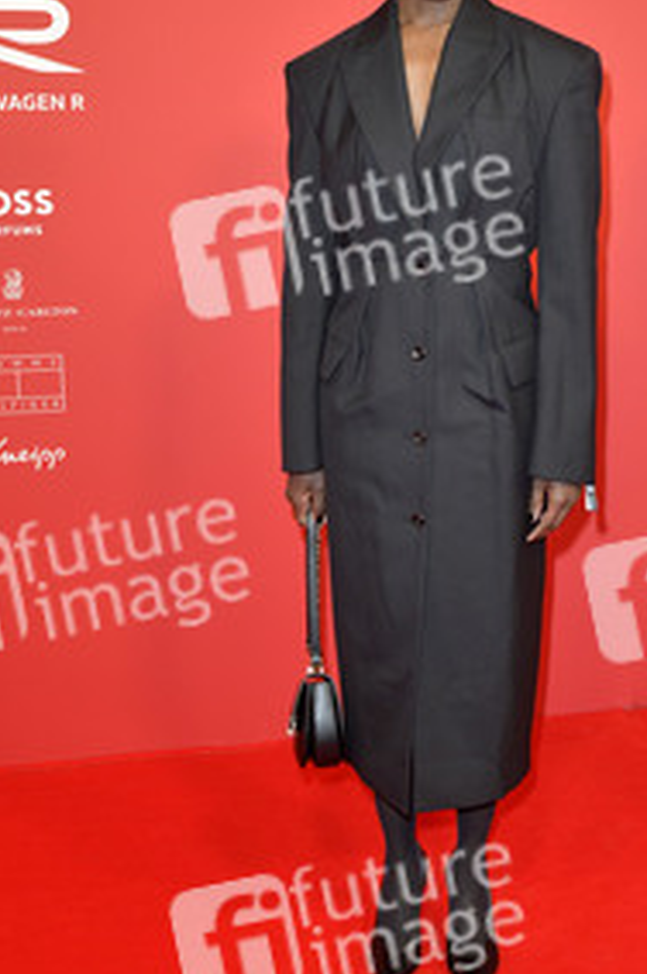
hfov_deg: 32.2
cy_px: 410
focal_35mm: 41
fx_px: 1108
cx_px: 447
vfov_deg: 47.3
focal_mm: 29
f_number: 6.3
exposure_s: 1/250
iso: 1600
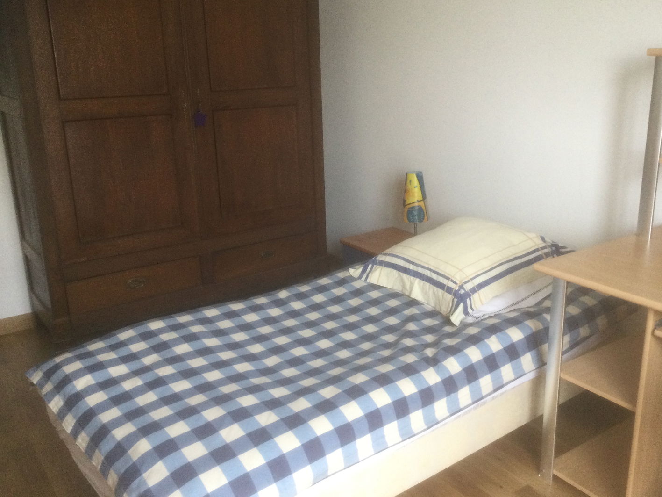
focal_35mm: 35
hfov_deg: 52.6
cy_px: 238
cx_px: 359
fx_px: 669
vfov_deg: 40.7
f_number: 2.4
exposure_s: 1/33
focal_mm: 3.3
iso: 125
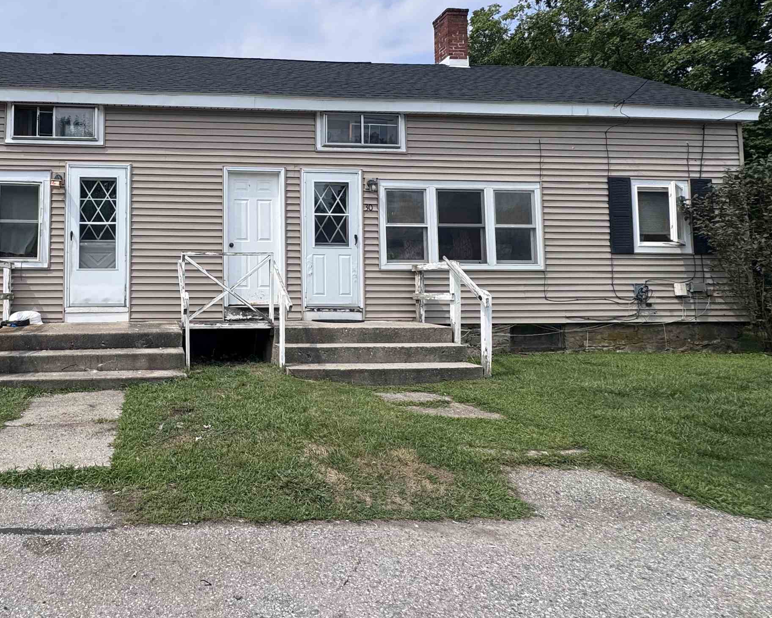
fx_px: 526
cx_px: 183
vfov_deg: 60.6
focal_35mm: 23
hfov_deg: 67.4
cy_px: 266
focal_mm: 2.22
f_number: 2.2
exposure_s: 1/2415
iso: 50
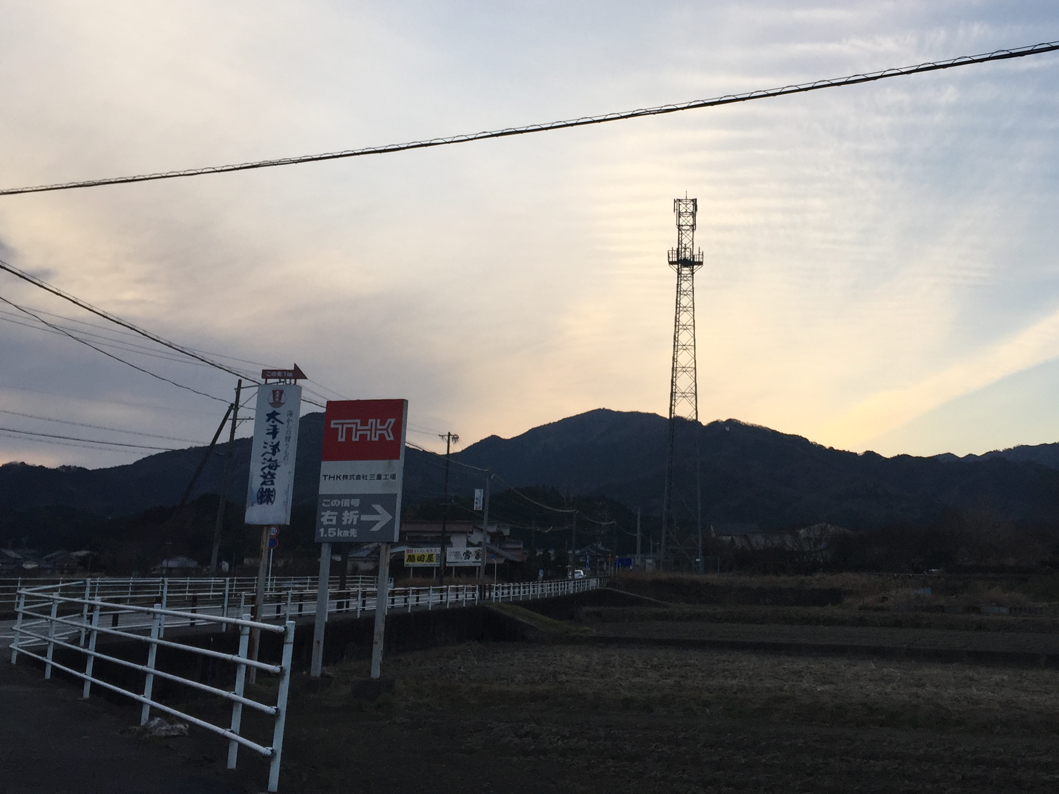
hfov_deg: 45.4
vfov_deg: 35.0
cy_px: 320
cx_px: 662
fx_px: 1254
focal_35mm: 41
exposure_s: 1/412
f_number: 2.2
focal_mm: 4.15
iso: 32
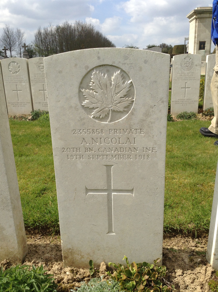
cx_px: 109
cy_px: 146
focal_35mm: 33
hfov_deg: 42.8
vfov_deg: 55.4
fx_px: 278
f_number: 2.4
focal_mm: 3.3
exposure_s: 1/1379
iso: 25
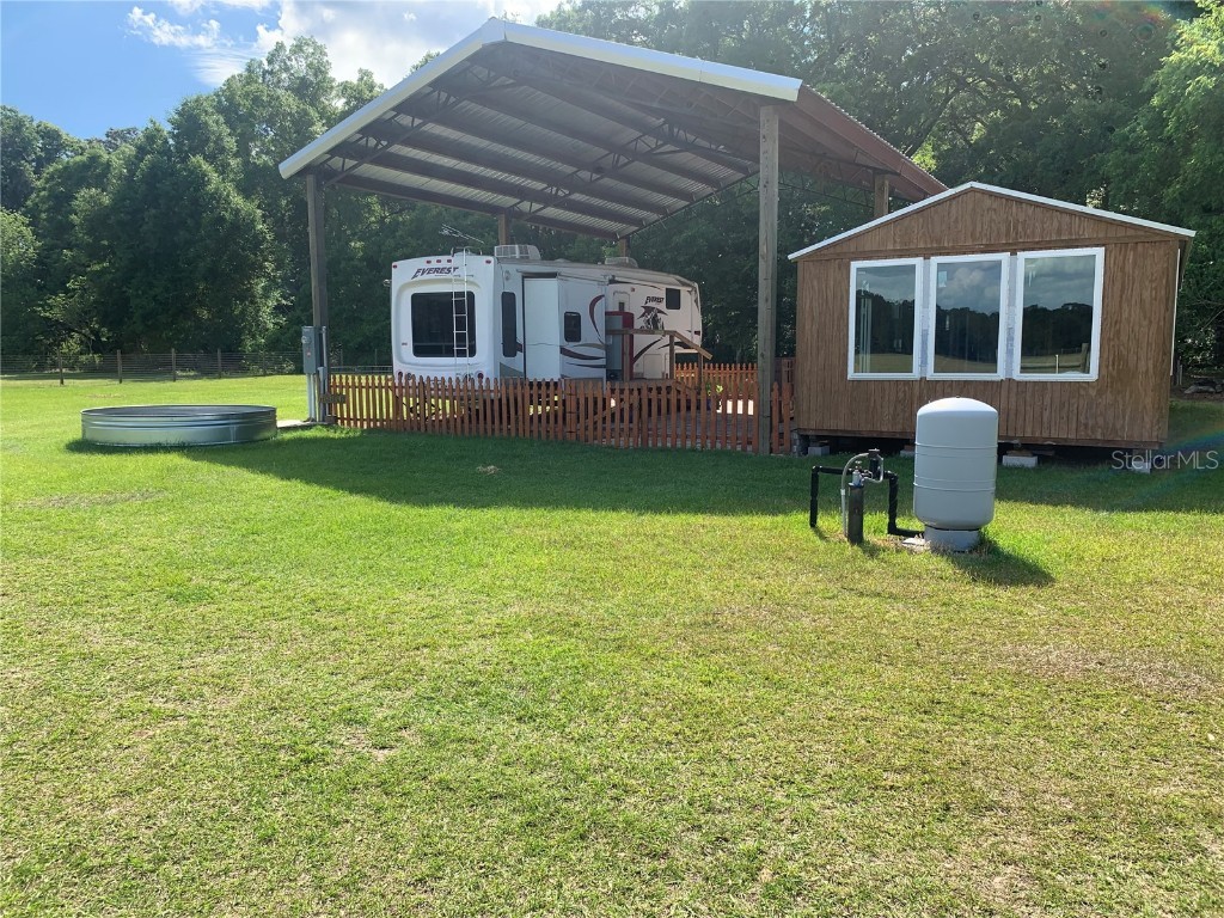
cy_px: 459
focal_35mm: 26
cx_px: 612
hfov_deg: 67.3
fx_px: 919
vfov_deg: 53.1
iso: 25
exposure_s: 1/1220
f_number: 1.8
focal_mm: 4.25
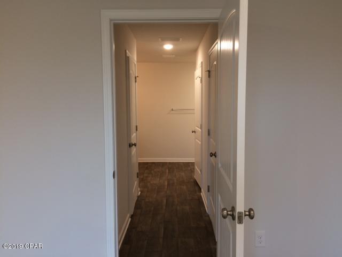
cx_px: 171
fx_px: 287
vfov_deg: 48.2
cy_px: 128
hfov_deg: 61.7
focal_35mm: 29
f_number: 2.2
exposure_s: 1/30
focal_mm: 4.15
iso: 80
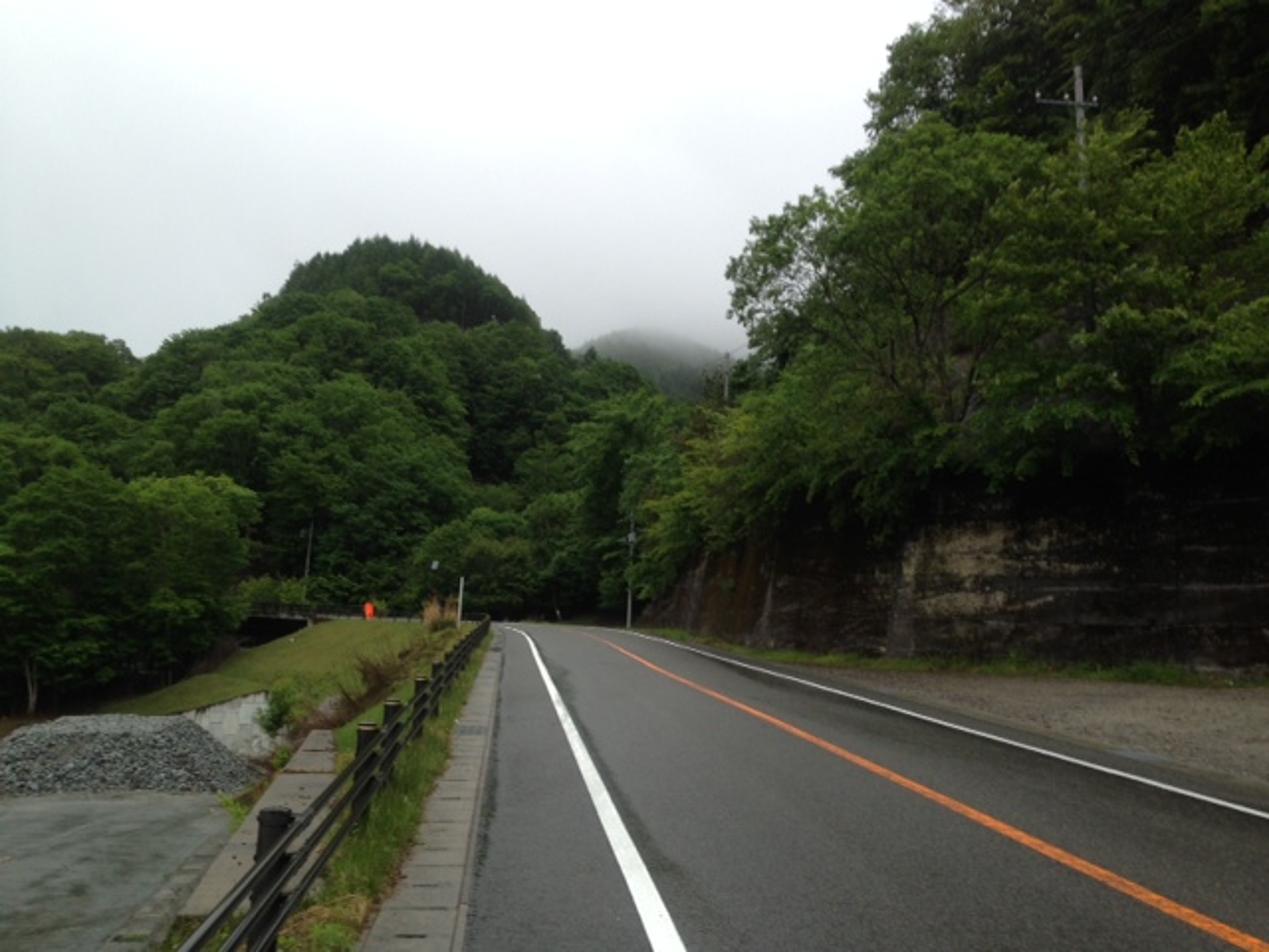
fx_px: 1210
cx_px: 634
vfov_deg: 42.9
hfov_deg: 55.4
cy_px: 476
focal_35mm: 33
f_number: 2.4
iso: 50
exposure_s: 1/30
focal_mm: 4.13
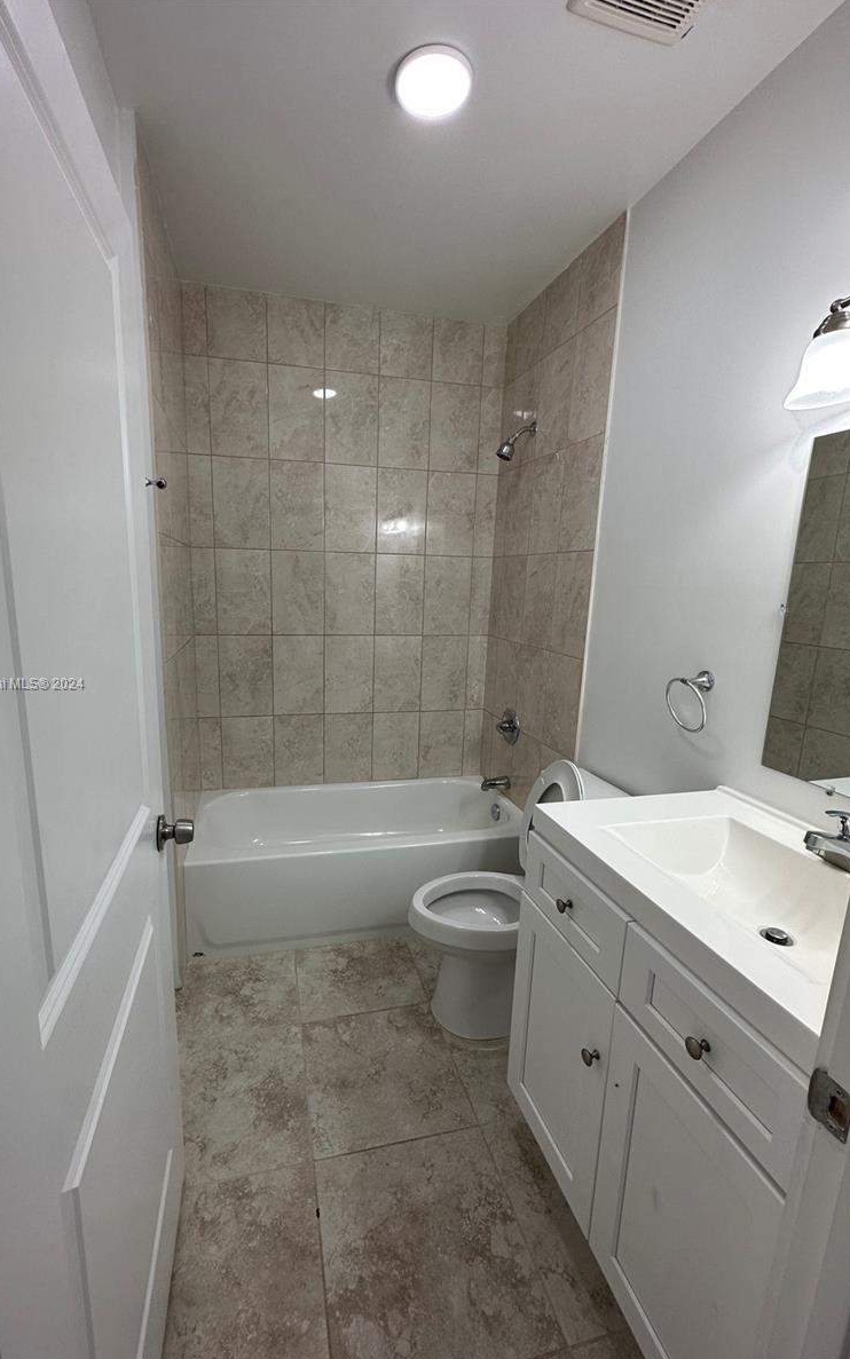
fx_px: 556
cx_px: 389
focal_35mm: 15
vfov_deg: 101.5
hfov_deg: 74.7
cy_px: 685
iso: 80
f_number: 2.2
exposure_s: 1/120
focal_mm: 2.22
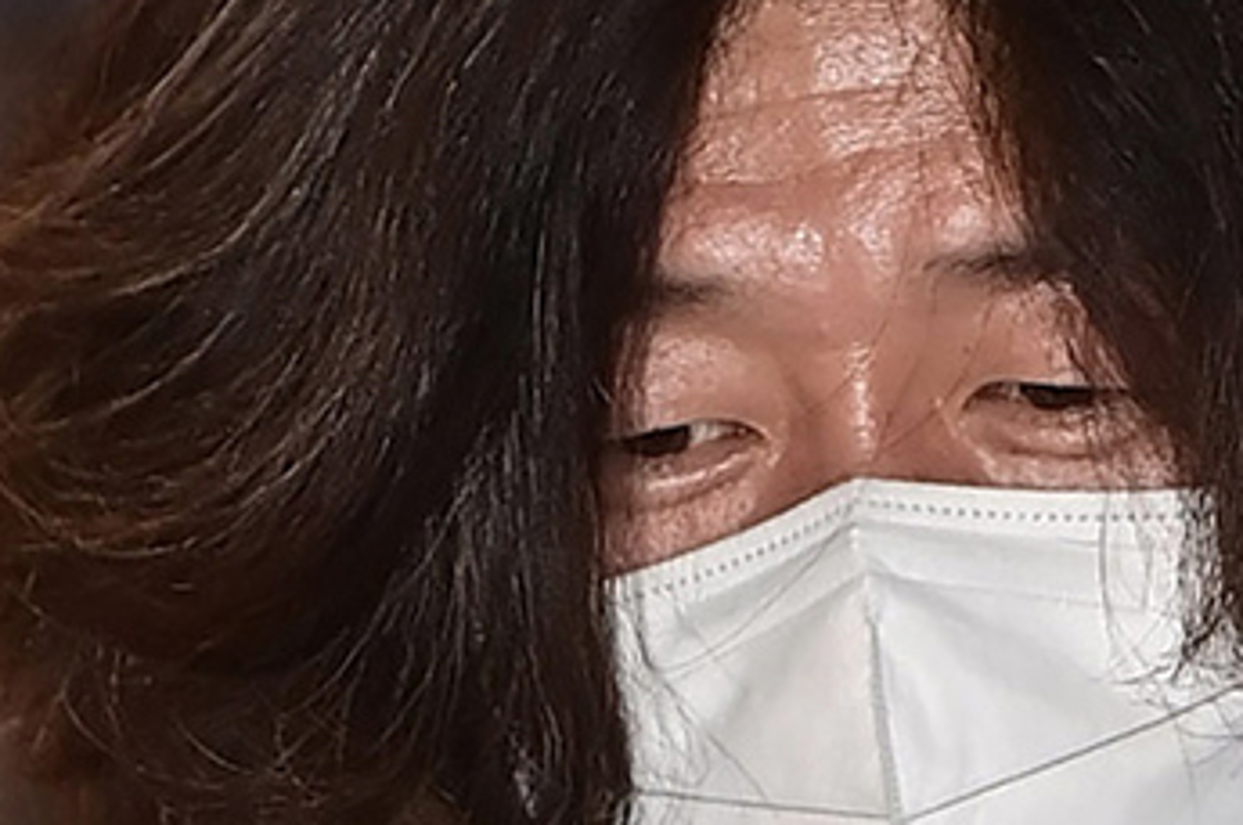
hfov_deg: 6.3
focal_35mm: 325
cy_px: 553
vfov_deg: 4.2
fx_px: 11206
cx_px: 883
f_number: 2.8
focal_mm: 175
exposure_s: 1/250
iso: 1250
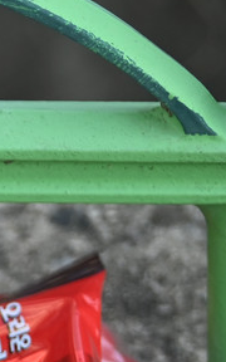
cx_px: -529
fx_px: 5804
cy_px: 451
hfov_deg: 2.2
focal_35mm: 589
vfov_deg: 3.6
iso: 640
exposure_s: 1/800
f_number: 5.6
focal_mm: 130
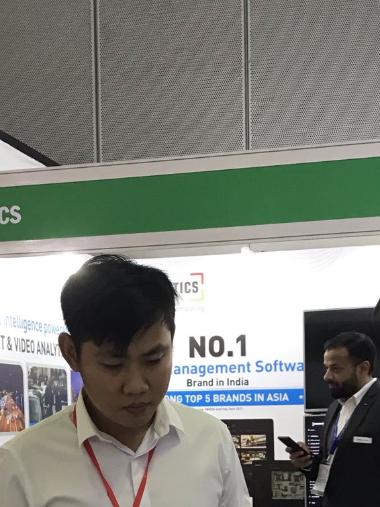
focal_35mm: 76
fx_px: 1113
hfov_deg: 19.3
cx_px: 144
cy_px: 488
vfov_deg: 24.7
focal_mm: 3.99
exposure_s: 1/17
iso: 40
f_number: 1.8
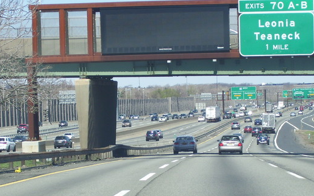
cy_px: 144
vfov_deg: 7.4
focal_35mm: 178
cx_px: 208
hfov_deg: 11.8
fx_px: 1523
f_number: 4.6
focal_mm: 18
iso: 80
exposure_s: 1/400
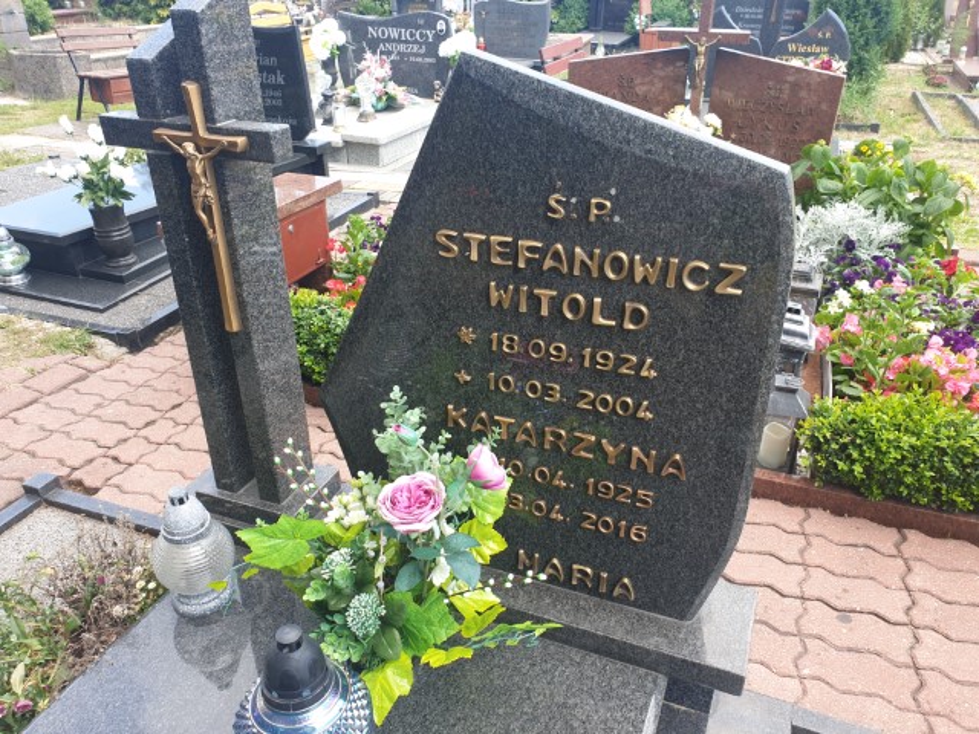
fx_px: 735
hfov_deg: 67.3
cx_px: 490
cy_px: 367
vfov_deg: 53.1
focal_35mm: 26
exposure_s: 1/175
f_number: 2.4
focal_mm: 4.3
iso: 50
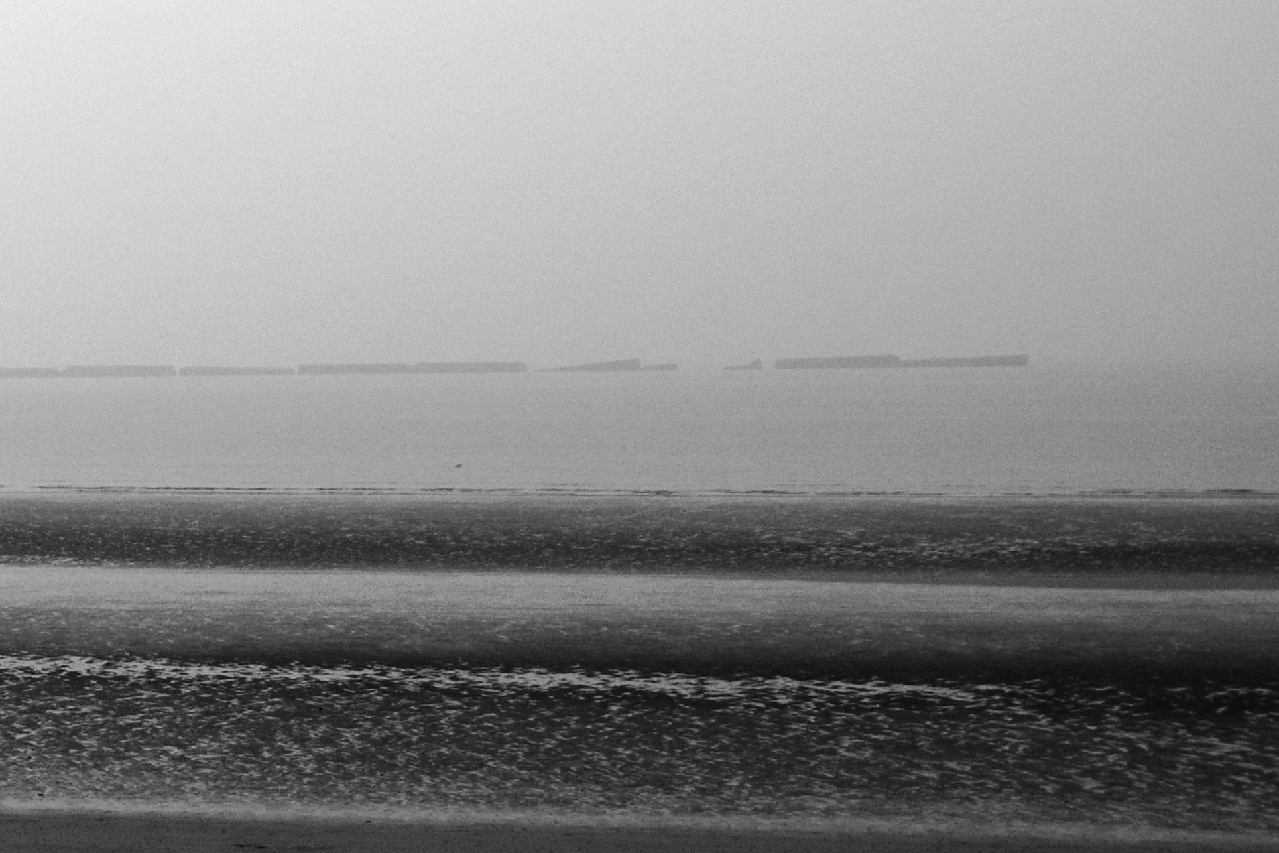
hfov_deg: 21.0
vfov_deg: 14.7
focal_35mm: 93
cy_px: 373
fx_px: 3304
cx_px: -78
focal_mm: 28
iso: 250
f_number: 5
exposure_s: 1/500
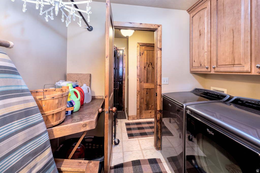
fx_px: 101
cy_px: 86
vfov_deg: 81.2
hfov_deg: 104.3
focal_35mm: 14
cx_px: 130
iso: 400
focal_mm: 14
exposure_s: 1/10
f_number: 8
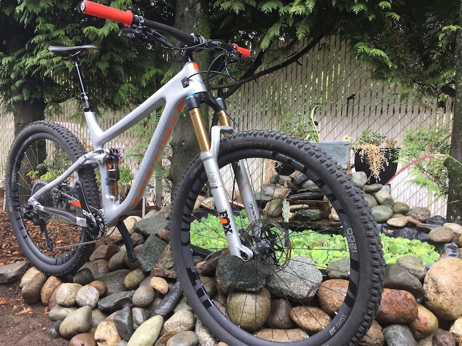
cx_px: 231
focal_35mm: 29
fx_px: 387
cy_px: 173
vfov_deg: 48.2
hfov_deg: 61.7
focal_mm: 4.15
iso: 50
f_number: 2.2
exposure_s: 1/120
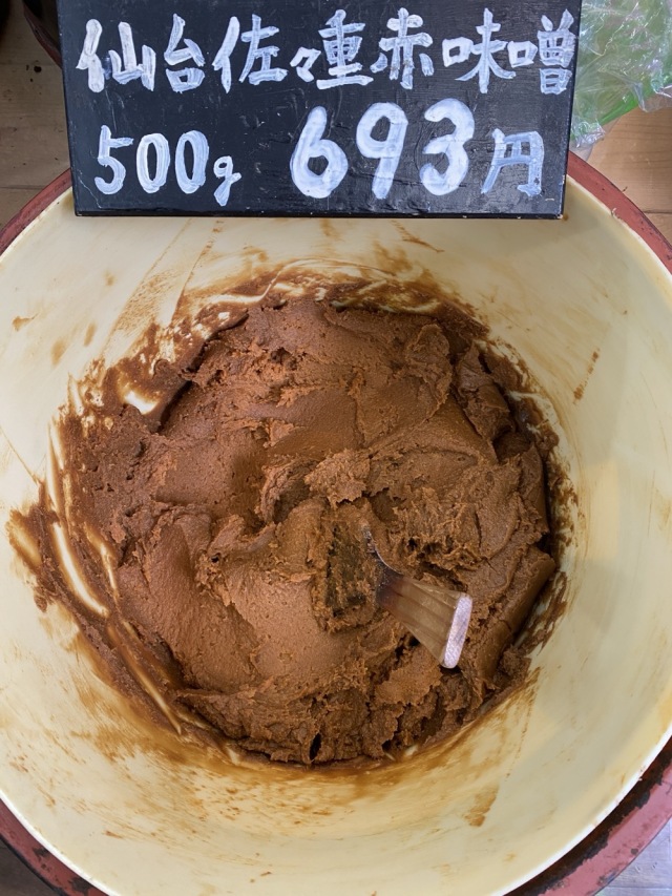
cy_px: 448
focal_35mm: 26
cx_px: 336
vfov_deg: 67.3
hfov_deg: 53.1
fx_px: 673
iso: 200
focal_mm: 4.25
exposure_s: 1/60
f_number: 1.8
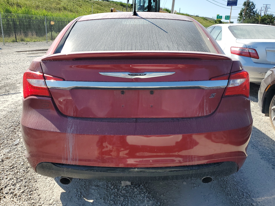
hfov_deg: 63.4
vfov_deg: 49.7
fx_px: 222
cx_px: 133
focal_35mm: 28
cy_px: 97
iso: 50
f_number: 1.5
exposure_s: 1/2500
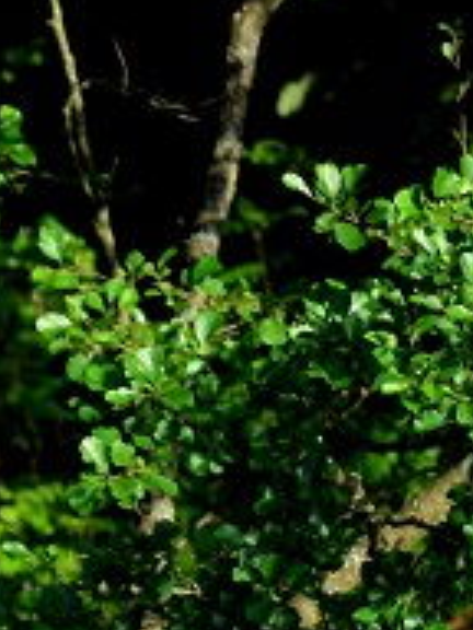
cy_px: 993
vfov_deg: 0.9
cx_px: 517
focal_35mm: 2094
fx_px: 38150
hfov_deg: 0.7
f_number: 8
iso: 400
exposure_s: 1/500
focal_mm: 280
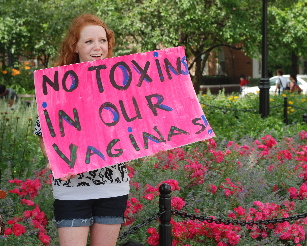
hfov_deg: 16.2
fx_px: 1081
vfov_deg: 13.0
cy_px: 122
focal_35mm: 119
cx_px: 176
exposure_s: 1/160
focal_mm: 70
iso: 200
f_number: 7.1
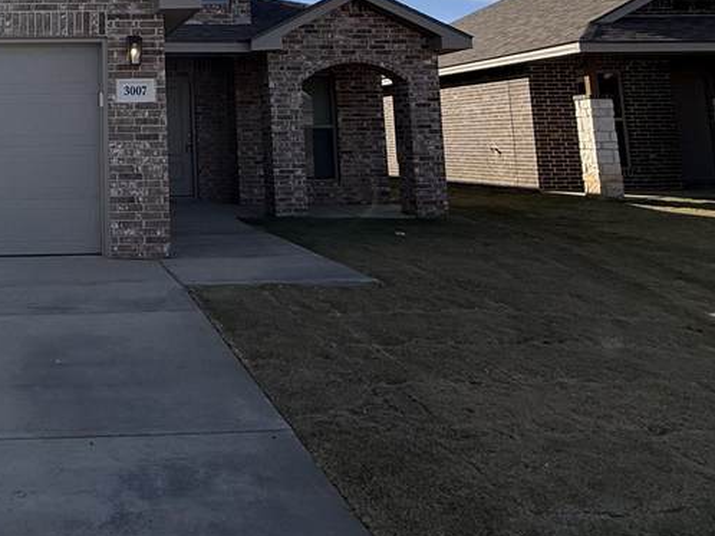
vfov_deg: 36.7
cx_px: 73
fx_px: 743
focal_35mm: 36
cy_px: 37
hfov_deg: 46.4
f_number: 2.2
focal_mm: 2.22
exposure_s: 1/2976
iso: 64
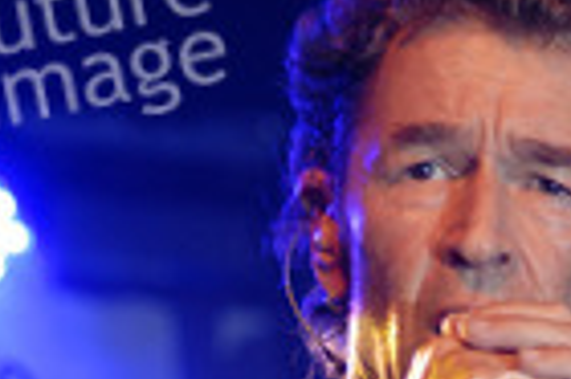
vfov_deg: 3.3
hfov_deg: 5.0
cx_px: 465
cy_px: 672
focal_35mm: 408
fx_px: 6471
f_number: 5
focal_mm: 95
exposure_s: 1/50
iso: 800
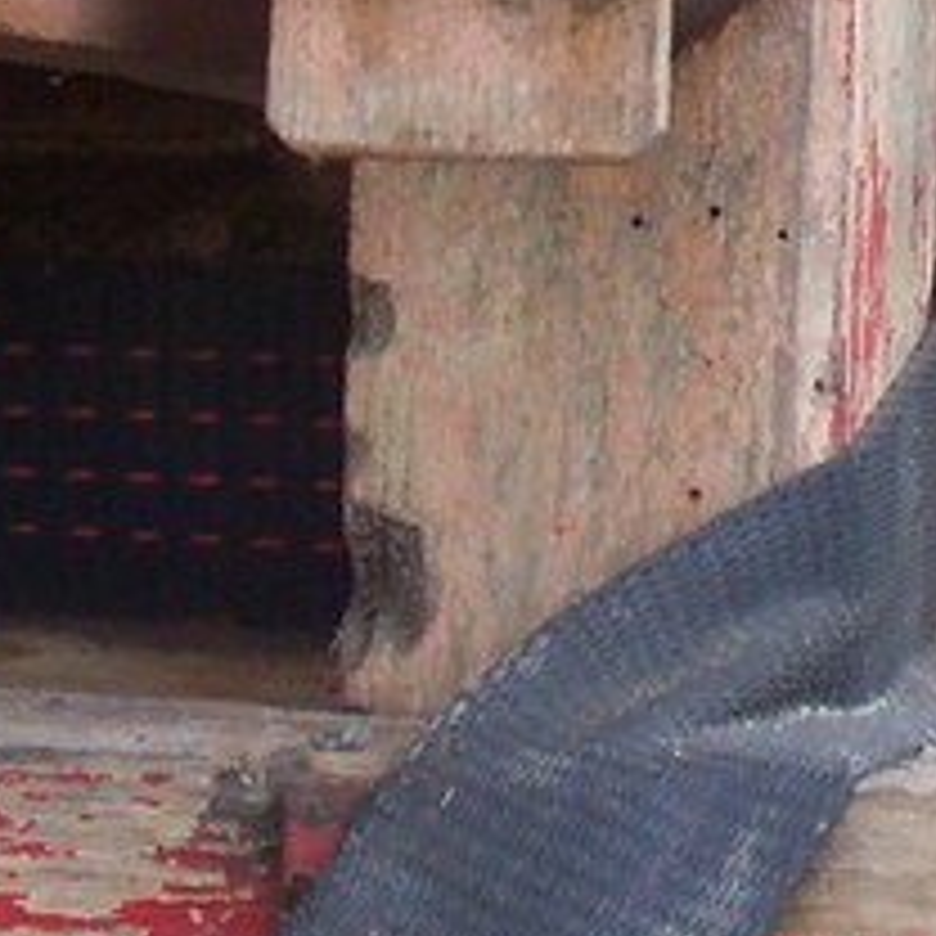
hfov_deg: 5.2
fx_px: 10156
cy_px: -292
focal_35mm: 332
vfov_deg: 5.2
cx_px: 1530
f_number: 3.6
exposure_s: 1/106
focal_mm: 10.8
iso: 80
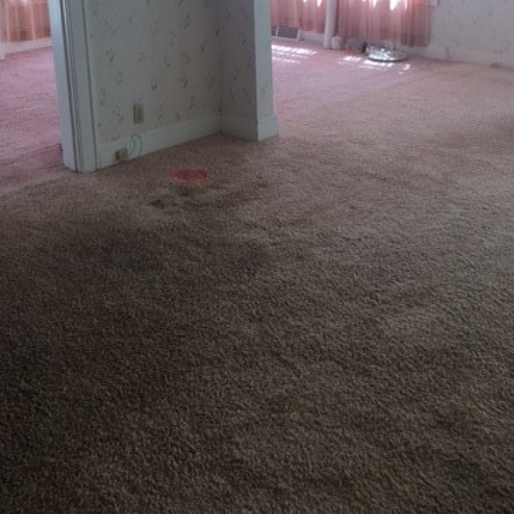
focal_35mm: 45
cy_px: 83
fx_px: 756
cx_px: 190
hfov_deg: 37.3
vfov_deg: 36.0
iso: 25
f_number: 2.2
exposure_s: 1/60
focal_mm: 4.15
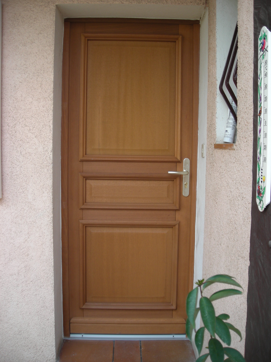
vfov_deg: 49.0
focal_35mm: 38
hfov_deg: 37.7
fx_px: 397
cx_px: 136
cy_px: 181
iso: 50
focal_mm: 6.3
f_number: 3.2
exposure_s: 1/81.2
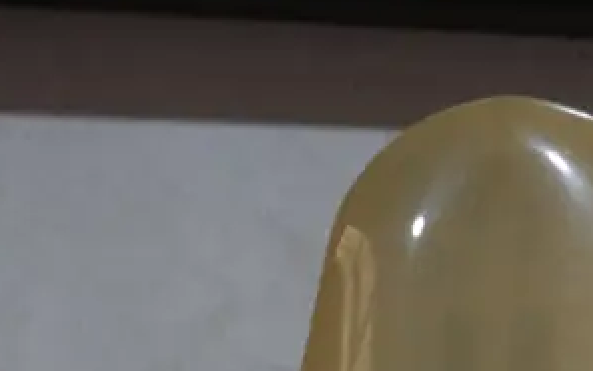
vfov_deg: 7.3
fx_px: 2717
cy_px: 935
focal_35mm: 168
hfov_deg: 12.4
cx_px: 518
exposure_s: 1/60
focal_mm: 23
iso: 250
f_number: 5.1
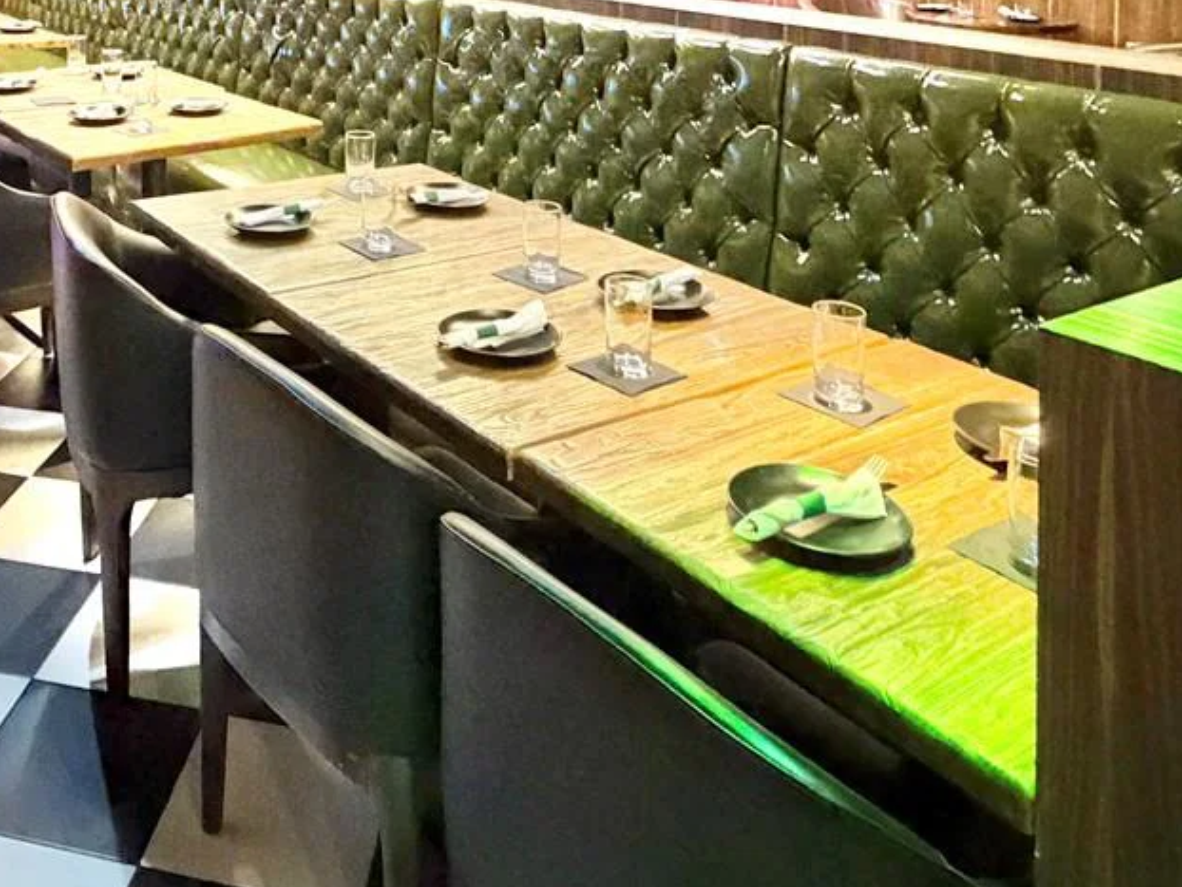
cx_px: 279
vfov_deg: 33.7
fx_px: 1230
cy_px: -125
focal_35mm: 36
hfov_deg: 49.1
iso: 1250
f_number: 2.2
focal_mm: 2.22
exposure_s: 1/40
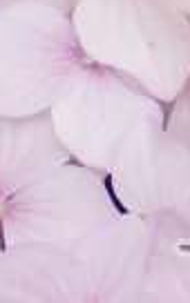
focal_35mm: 2157
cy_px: 393
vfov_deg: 1.0
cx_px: 552
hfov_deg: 0.6
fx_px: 17871
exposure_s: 1/200
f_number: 4.5
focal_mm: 120
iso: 100
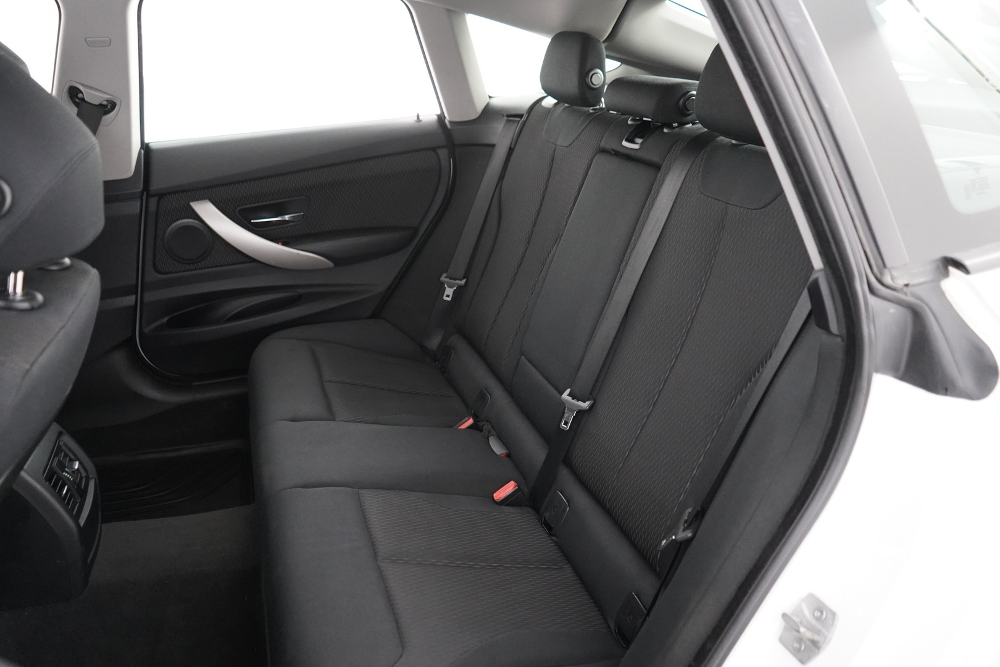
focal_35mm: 28
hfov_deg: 65.5
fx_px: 778
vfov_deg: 46.4
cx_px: 500
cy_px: 334
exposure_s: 1/40
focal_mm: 28
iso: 6400
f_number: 3.5
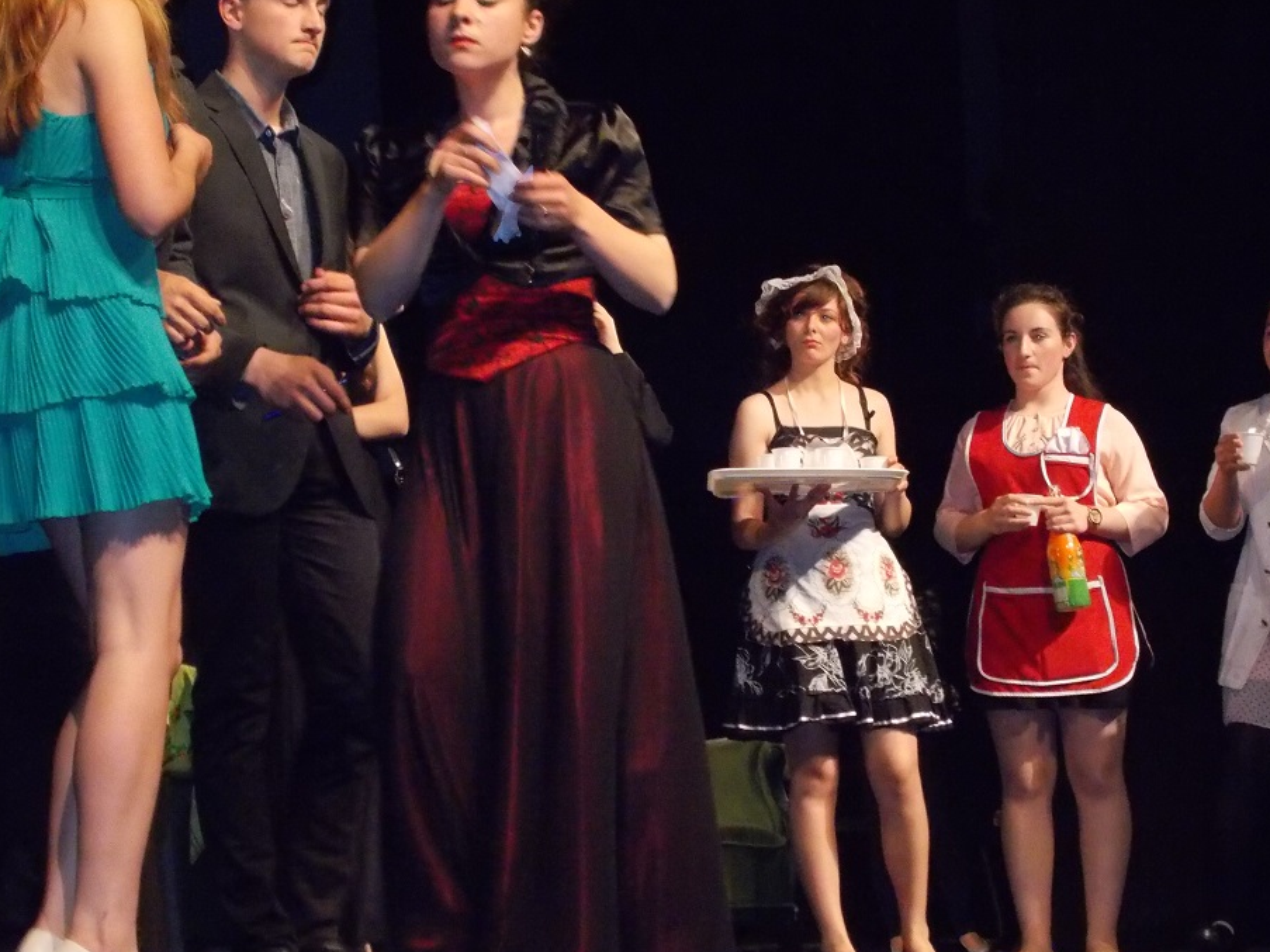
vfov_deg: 14.6
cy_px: 405
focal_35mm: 101
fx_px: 3705
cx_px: 624
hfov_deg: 19.5
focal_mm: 13.5
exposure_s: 1/60
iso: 800
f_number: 5.8
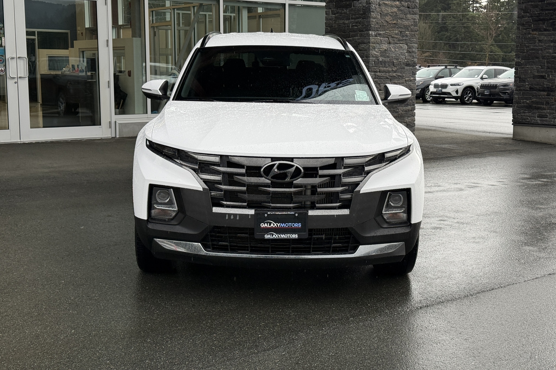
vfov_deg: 27.0
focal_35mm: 50
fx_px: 772
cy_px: 164
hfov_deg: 39.6
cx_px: 278
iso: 64
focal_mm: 6.76
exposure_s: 1/587
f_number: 1.78
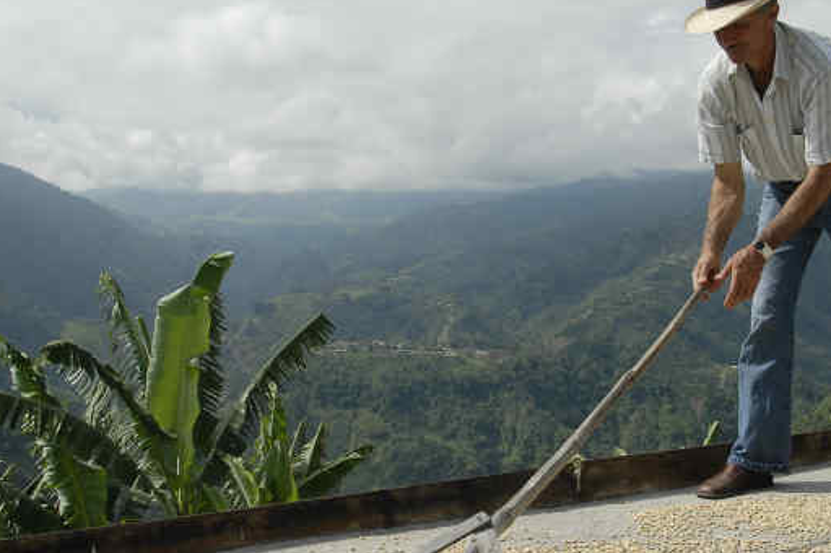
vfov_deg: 25.9
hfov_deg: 38.0
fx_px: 1200
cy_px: 357
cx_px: 522
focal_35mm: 52
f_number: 8
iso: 100
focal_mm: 18
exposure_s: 1/200
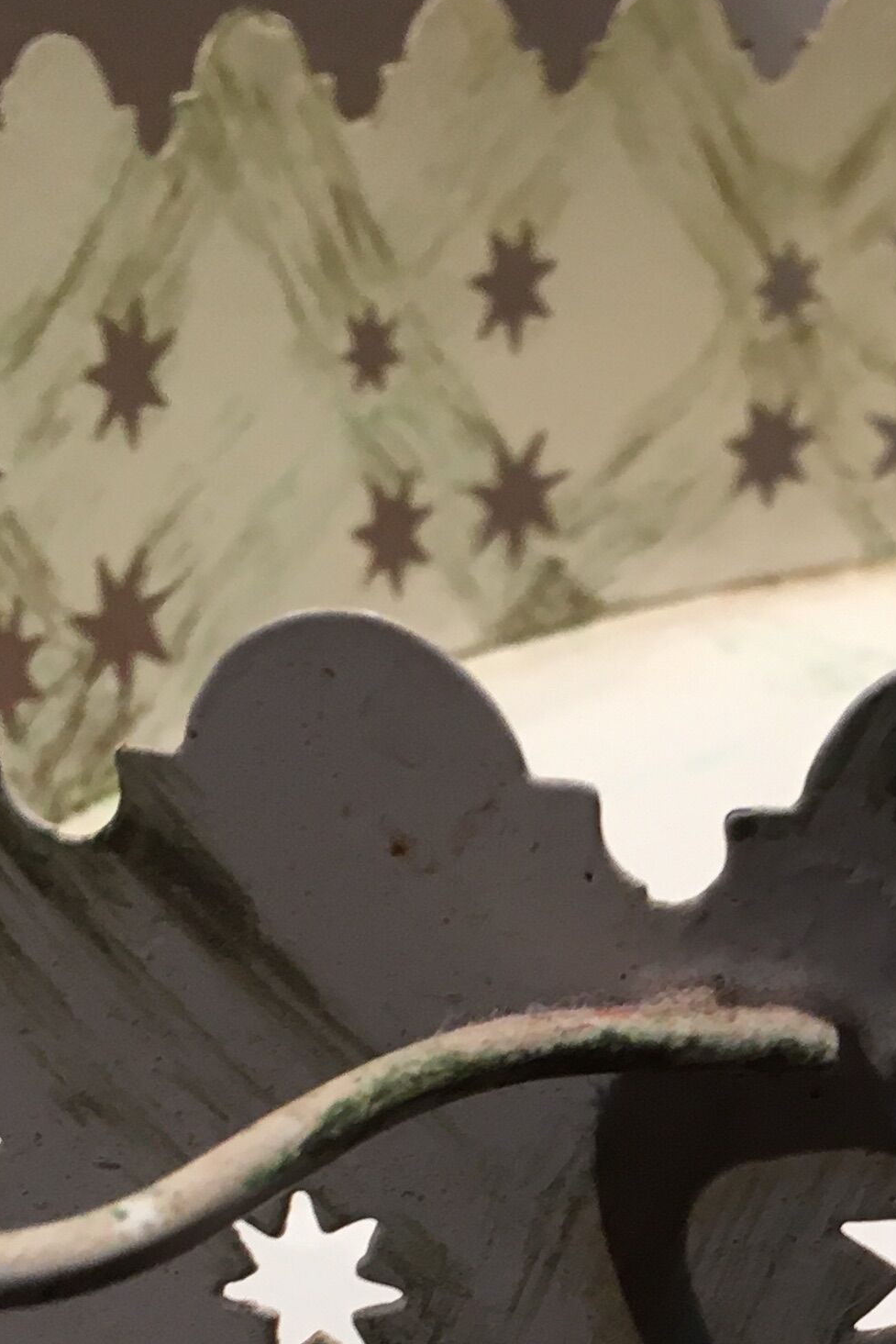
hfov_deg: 15.9
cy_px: 1307
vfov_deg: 23.6
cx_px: 1011
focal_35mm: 83
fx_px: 3098
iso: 80
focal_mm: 4.15
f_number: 2.2
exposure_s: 1/33
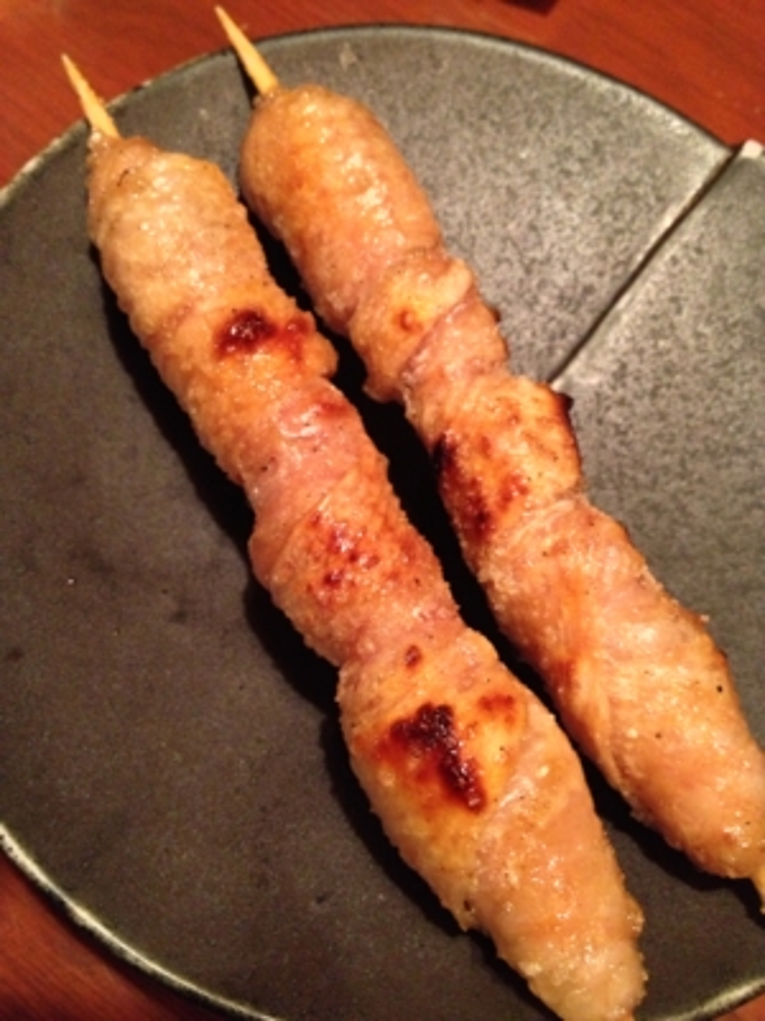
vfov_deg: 52.6
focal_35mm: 35
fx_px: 1031
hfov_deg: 40.7
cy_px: 510
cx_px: 382
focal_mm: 4.28
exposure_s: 1/15
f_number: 2.4
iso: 800
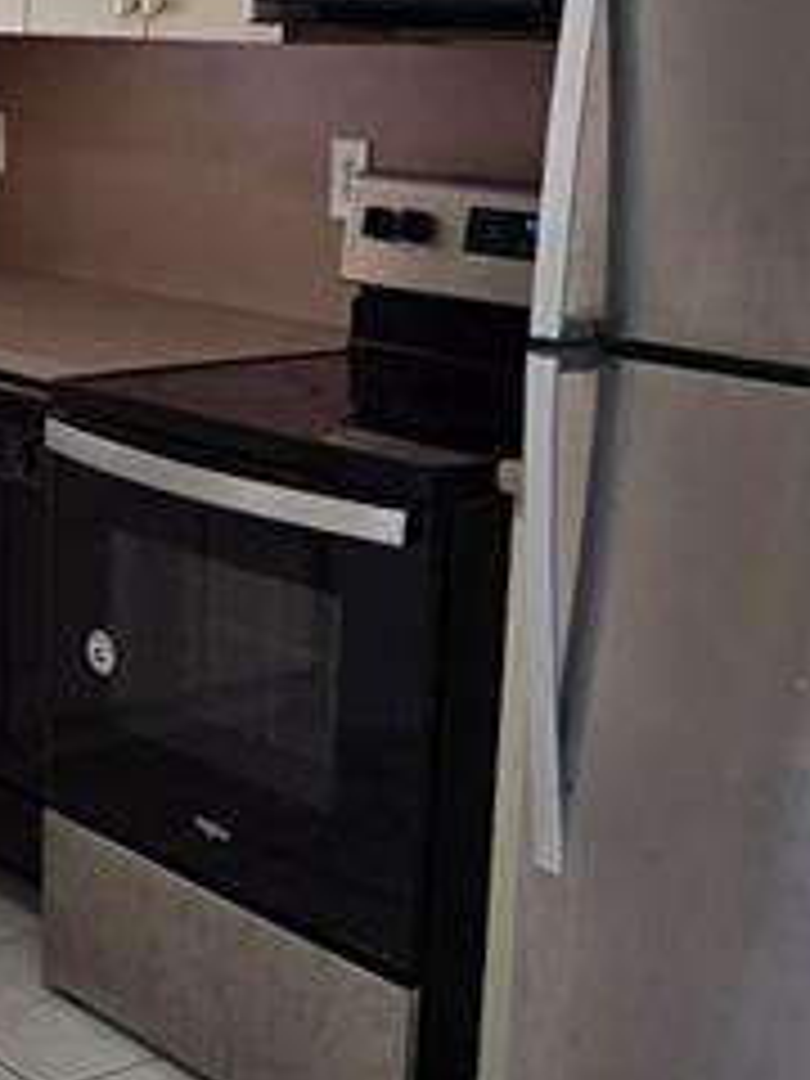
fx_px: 2028
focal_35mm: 65
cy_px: 518
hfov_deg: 22.3
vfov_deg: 29.8
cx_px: 176
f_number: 2.2
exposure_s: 1/120
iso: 160
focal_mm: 2.2
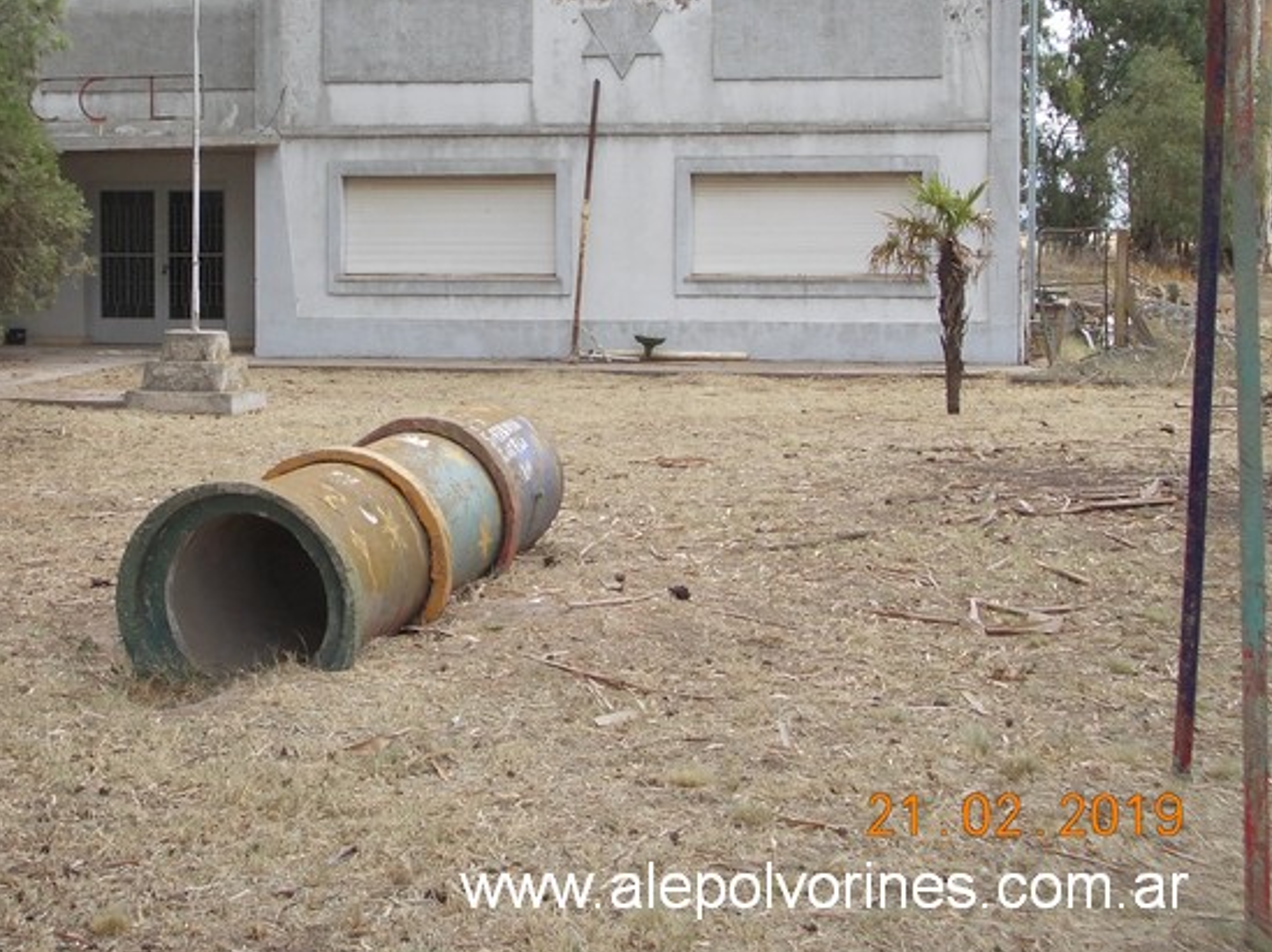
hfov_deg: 31.8
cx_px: 387
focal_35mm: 60
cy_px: 308
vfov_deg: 24.3
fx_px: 2203
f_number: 3.3
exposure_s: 1/320
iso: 80
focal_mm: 6.1
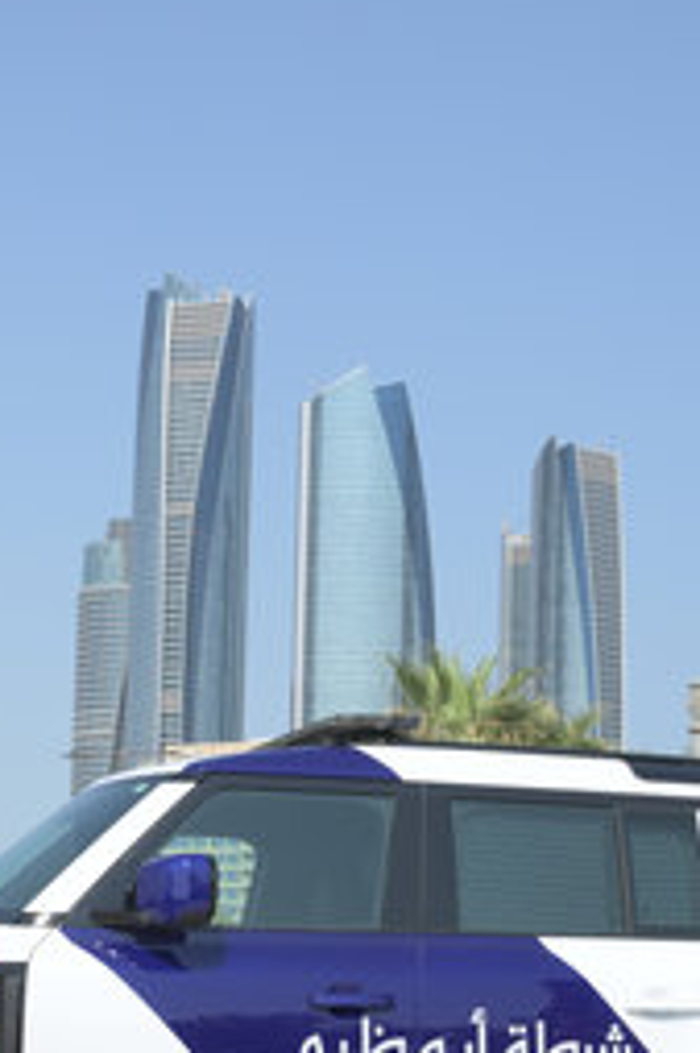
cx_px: 286
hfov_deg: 16.0
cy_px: 767
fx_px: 2482
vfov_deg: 23.7
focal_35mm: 85
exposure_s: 1/500
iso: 400
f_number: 11
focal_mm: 36
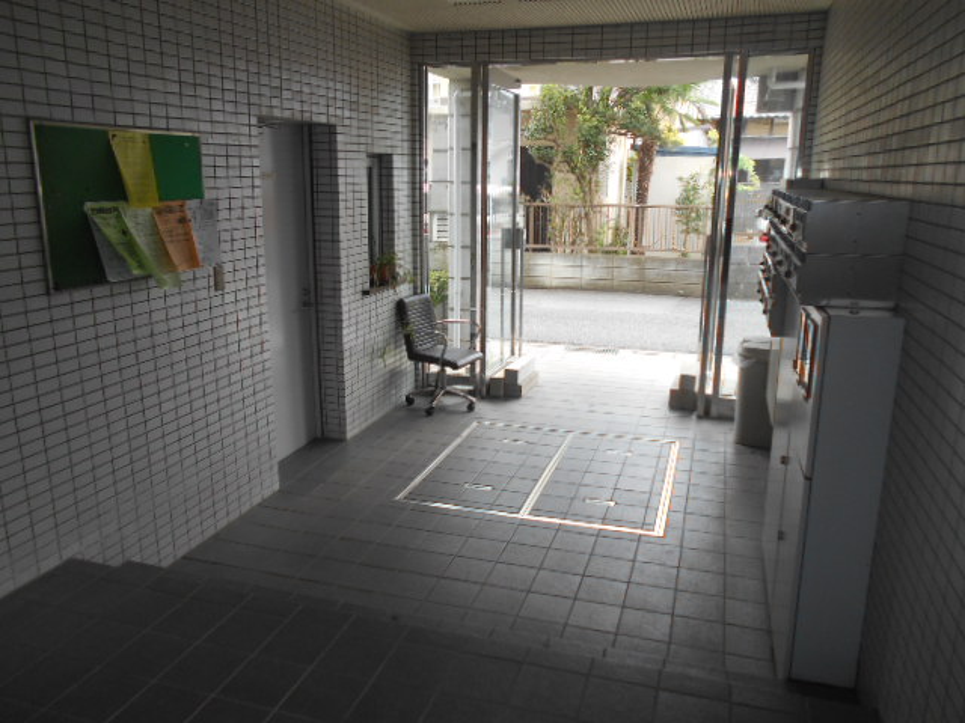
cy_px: 362
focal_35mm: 26
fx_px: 725
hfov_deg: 67.3
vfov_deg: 53.1
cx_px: 482
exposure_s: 1/125
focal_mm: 4.6
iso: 80
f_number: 3.2
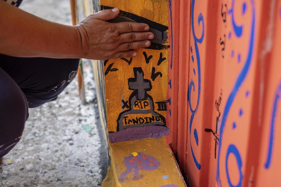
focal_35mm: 53
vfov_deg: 25.5
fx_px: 414
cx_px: 140
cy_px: 94
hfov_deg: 37.5
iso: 400
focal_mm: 35
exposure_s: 1/320
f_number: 2.5
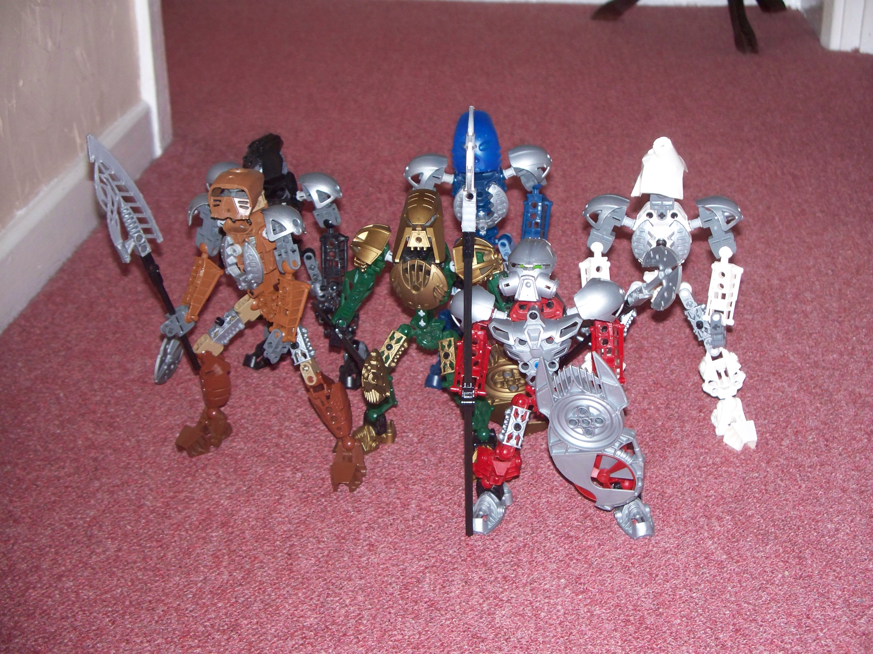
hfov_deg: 31.7
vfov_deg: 24.0
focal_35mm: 61
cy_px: 327
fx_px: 1538
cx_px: 436
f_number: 3.1
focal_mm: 12.89
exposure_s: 1/40
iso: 200
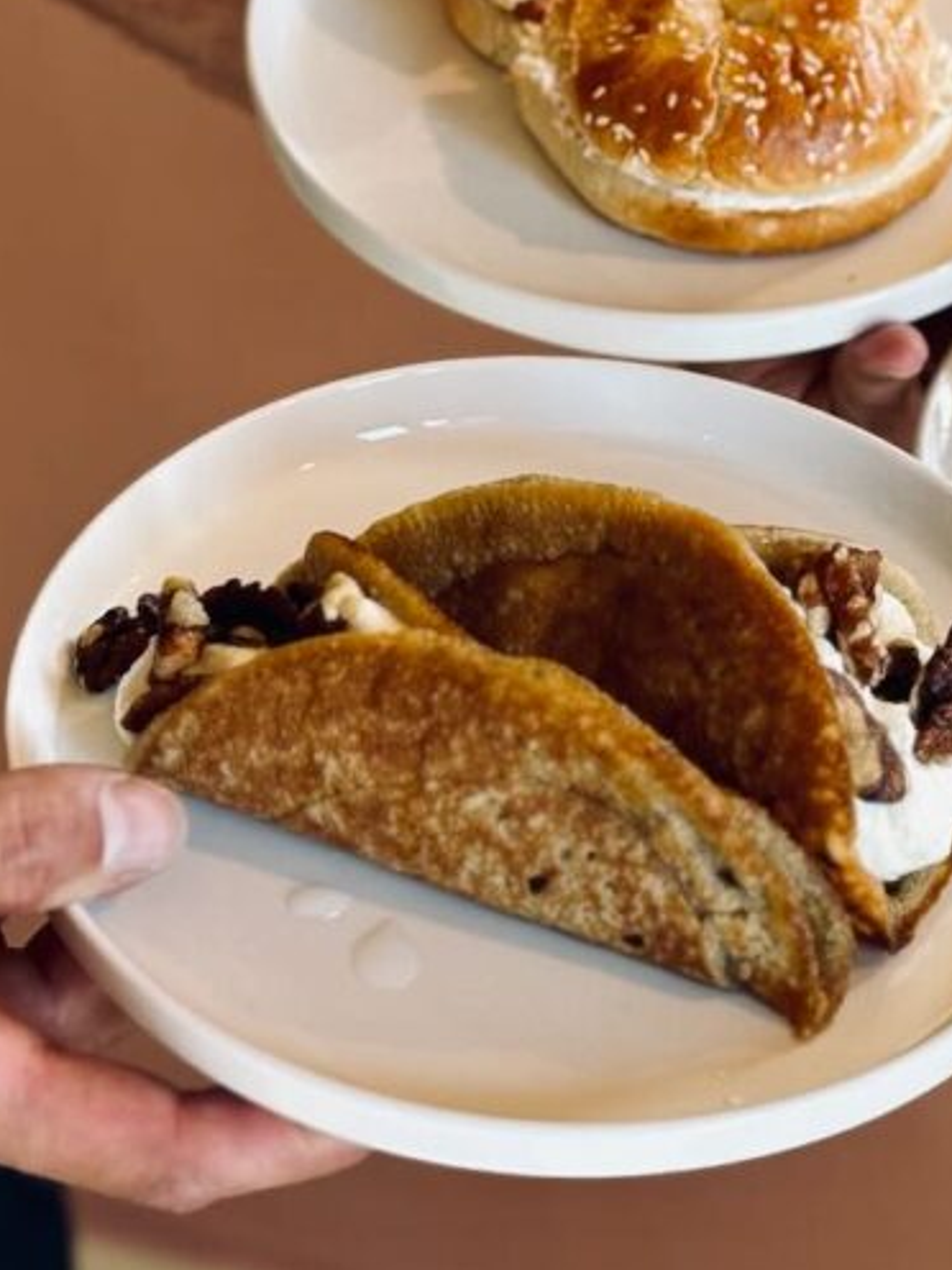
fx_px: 3630
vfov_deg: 19.8
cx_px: 683
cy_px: 422
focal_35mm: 99
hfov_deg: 14.9
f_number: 1.78
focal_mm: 6.76
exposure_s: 1/100
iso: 160
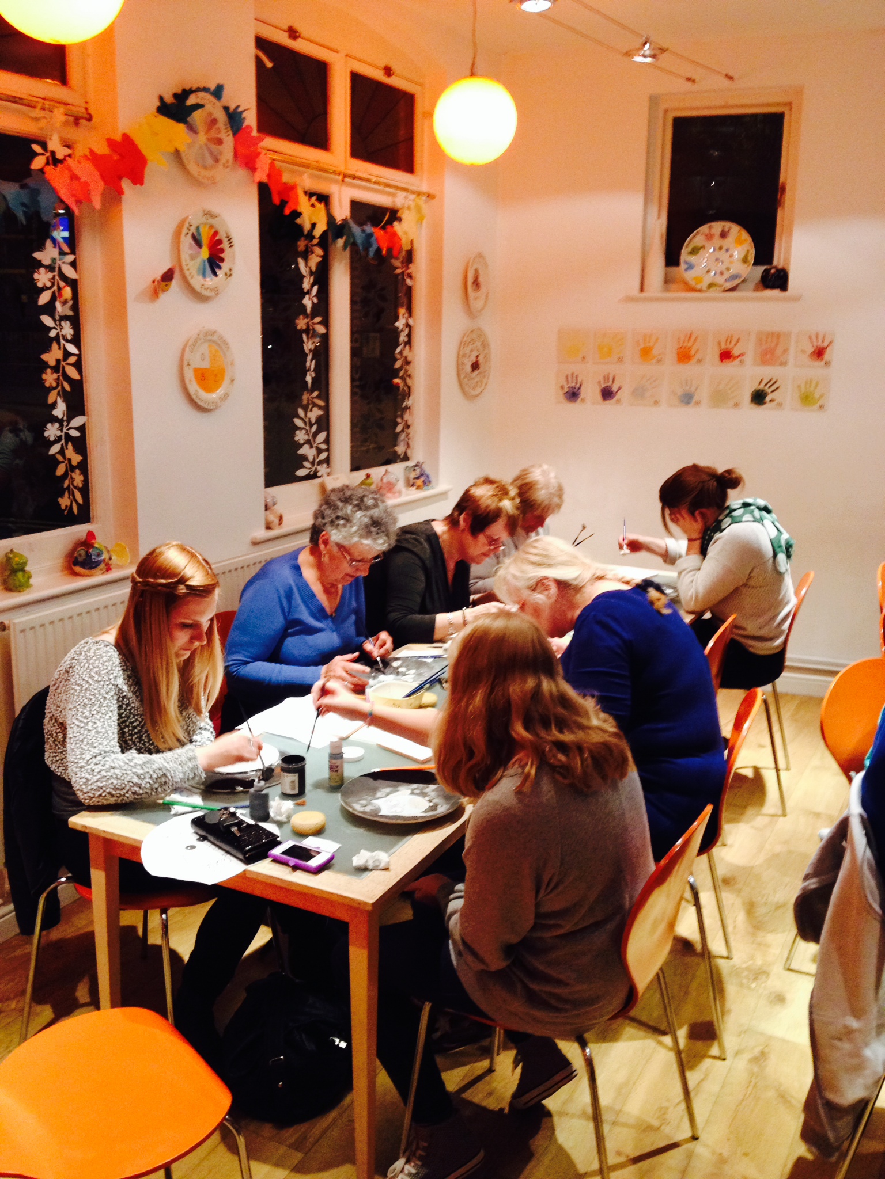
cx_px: 442
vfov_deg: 52.6
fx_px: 1193
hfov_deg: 40.7
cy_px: 590
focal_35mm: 35
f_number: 2.4
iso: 200
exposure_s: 1/20
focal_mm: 4.28
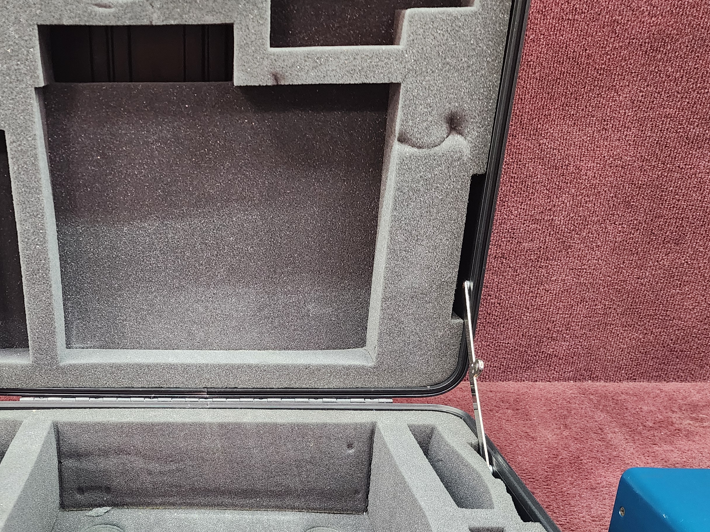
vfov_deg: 36.9
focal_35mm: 38
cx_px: 196
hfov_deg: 47.5
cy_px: 397
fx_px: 779
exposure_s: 1/60
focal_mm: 6.4
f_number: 1.8
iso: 640
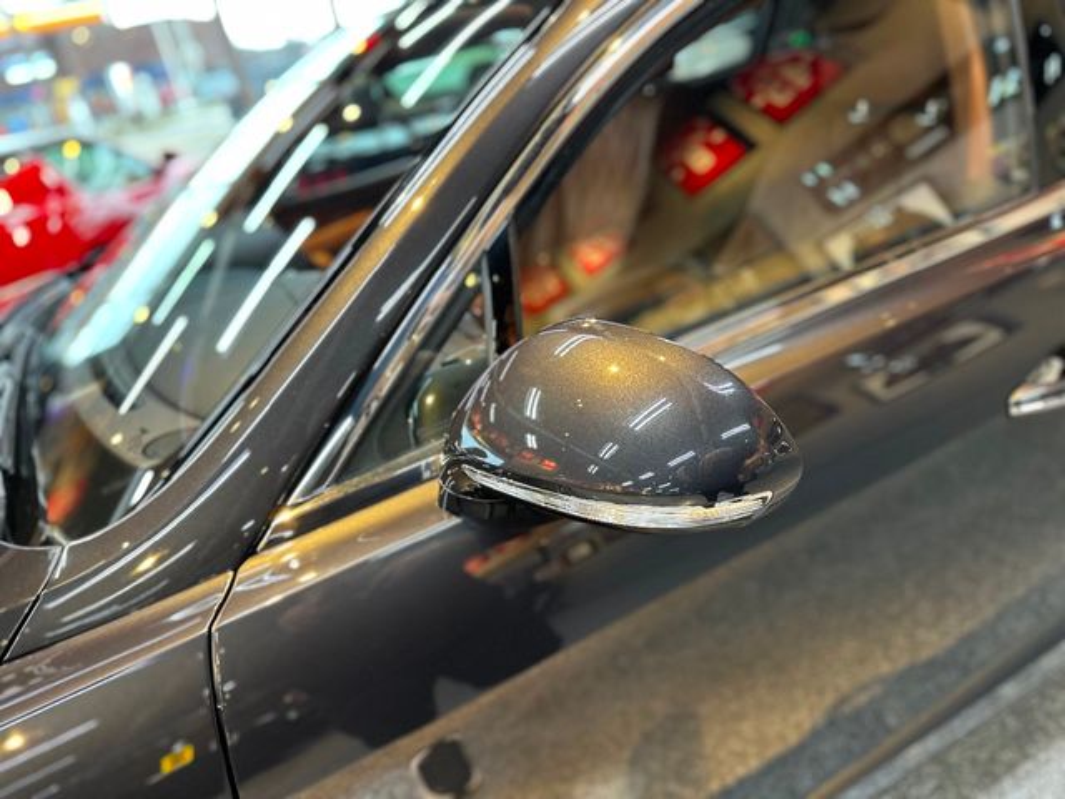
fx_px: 738
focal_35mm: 24
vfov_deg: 56.8
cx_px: 532
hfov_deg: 71.6
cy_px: 400
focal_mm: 6.86
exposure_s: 1/60
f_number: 1.78
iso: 400
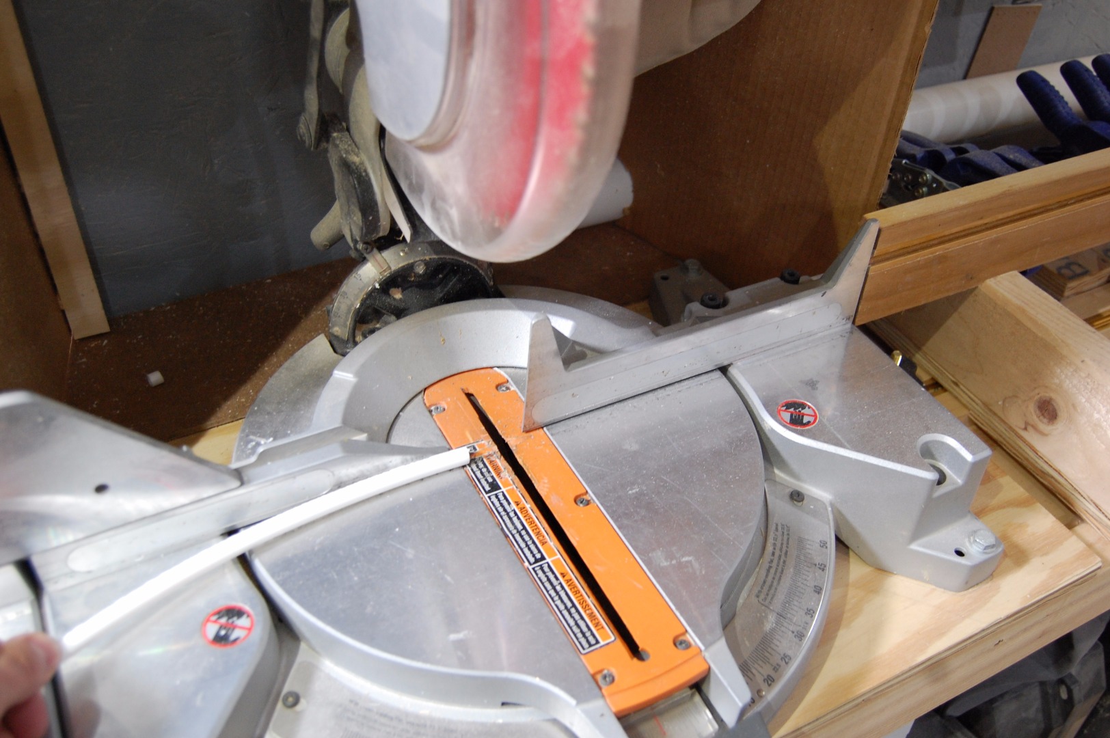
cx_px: 555
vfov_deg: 39.9
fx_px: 1017
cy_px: 369
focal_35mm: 33
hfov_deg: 57.3
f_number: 3.8
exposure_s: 1/25
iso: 800
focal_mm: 22
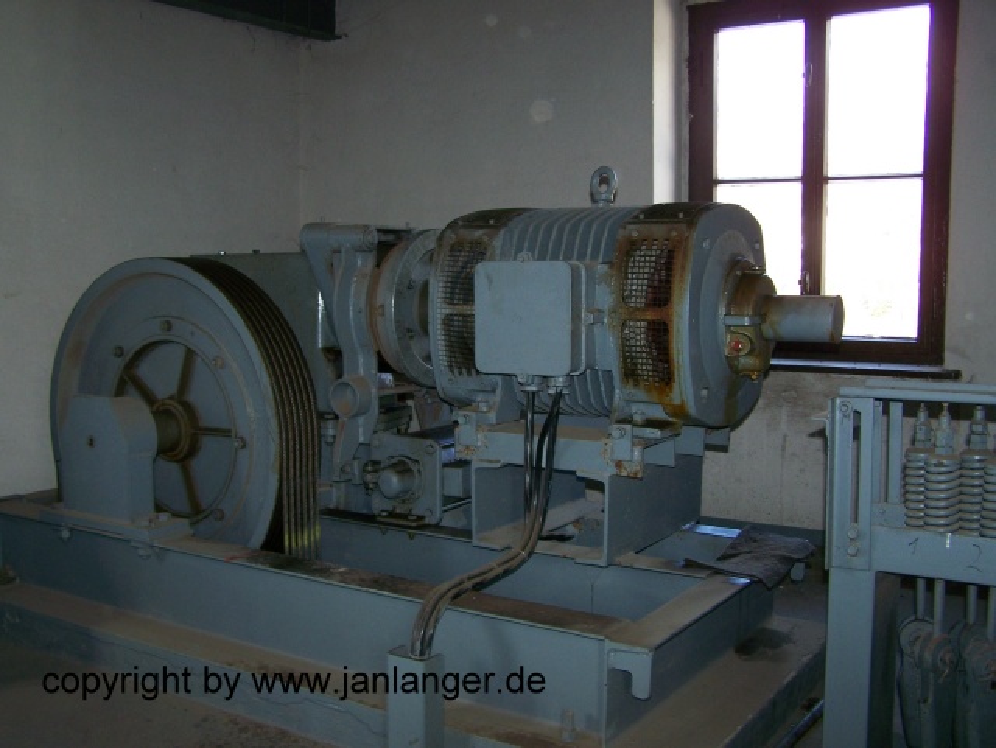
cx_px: 498
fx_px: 1094
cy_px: 374
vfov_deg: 37.8
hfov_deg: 48.9
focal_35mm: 38
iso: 100
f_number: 4
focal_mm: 6.3
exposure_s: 1/60
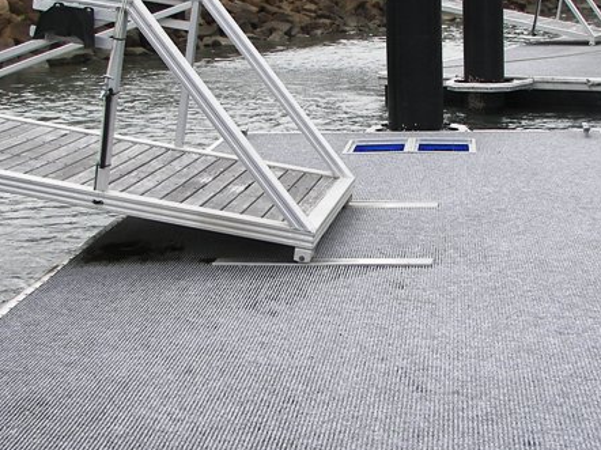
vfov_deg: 21.8
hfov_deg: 29.0
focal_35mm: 67
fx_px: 1163
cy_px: 139
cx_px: 324
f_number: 2.8
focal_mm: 6.1
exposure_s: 1/640
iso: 50
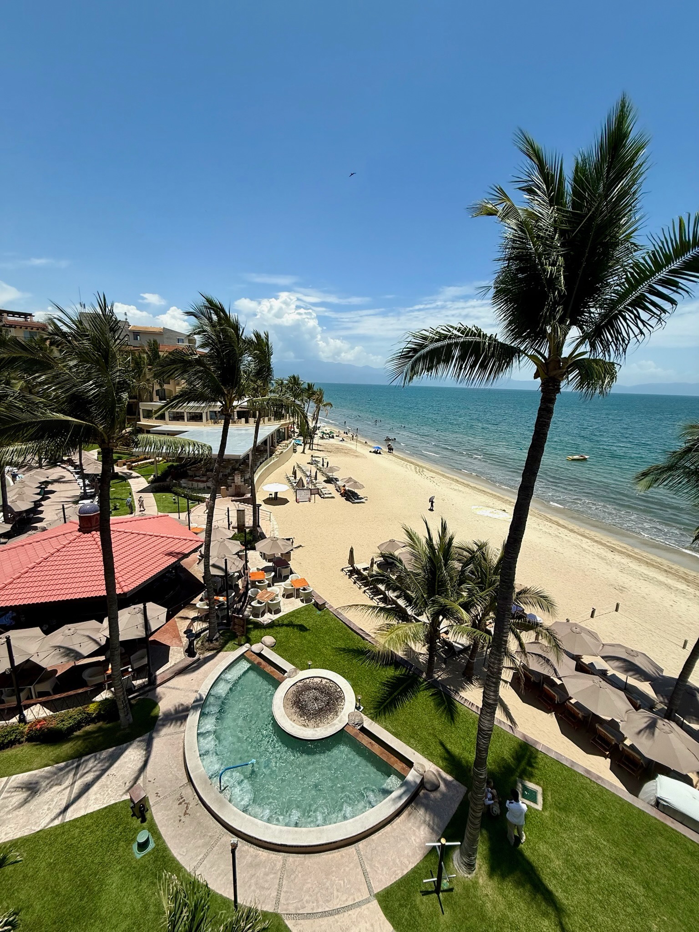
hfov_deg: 85.7
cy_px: 466
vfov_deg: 102.1
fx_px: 377
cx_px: 350
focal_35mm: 14
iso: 50
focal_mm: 2.22
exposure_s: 1/3891
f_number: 2.2
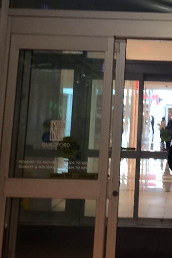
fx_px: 637
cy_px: 2
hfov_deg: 15.1
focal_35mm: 89
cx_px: 173
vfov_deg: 22.0
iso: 100
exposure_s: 1/30
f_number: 2.2
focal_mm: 4.15
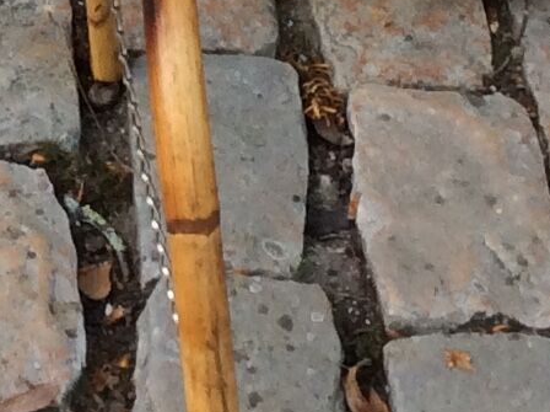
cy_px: -358
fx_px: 2936
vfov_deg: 7.7
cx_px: 18
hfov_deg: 10.6
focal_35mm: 185
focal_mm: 3.3
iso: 32
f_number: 2.4
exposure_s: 1/105
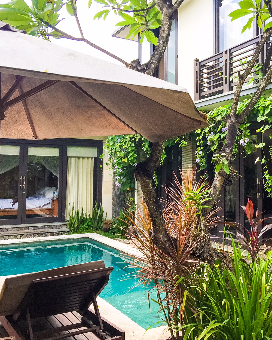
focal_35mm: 37
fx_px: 372
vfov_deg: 49.1
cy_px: 160
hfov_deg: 39.9
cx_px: 164
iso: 32
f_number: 2.2
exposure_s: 1/395
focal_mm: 4.15
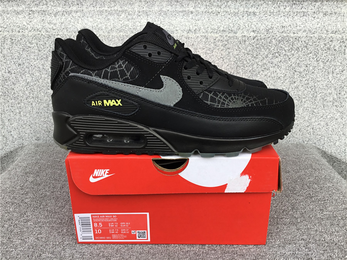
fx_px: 311
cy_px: 130
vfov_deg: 45.4
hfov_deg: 58.4
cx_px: 174
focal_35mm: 31
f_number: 2.4
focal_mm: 3.3
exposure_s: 1/149
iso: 25
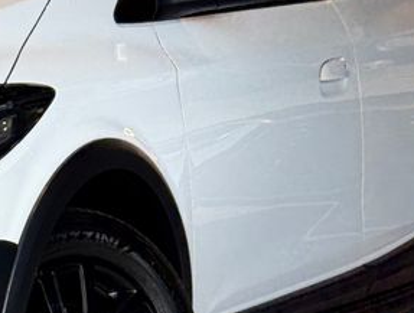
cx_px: -80
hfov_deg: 12.1
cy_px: -69
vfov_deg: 9.3
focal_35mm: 159
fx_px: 1907
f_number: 1.78
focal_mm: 6.76
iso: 80
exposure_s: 1/159
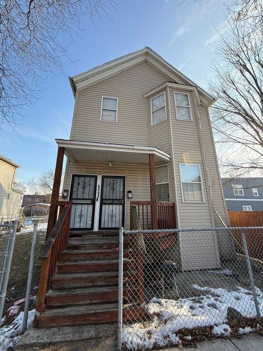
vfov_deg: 102.1
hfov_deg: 85.7
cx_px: 132
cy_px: 176
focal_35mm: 14
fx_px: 142
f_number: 2.2
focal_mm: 2.22
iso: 64
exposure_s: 1/310
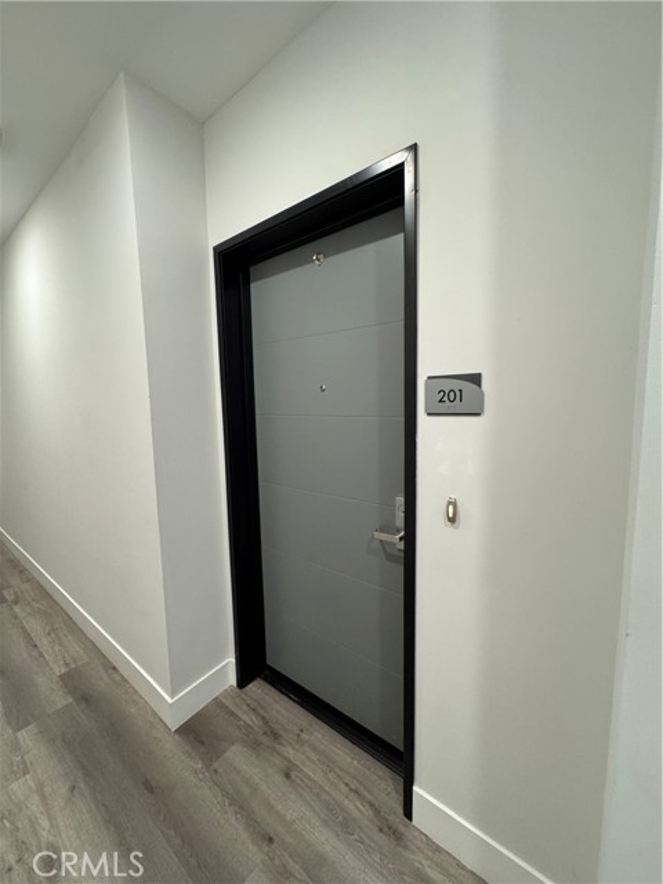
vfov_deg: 102.1
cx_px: 332
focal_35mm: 14
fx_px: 358
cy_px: 442
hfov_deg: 85.7
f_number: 2.2
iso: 500
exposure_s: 1/60
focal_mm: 2.22
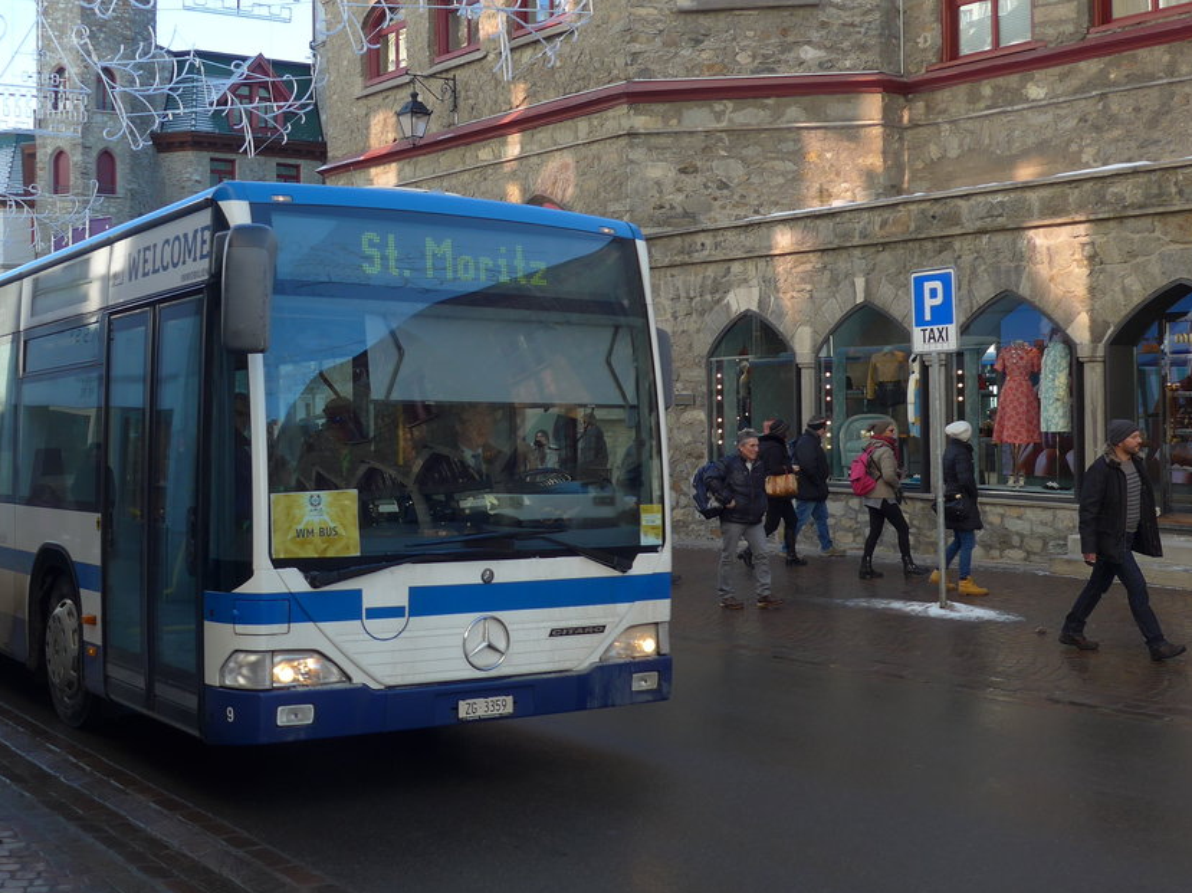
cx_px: 437
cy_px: 371
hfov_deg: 44.4
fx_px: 1446
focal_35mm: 42
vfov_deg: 34.2
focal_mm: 6
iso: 80
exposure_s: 1/320
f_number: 2.8
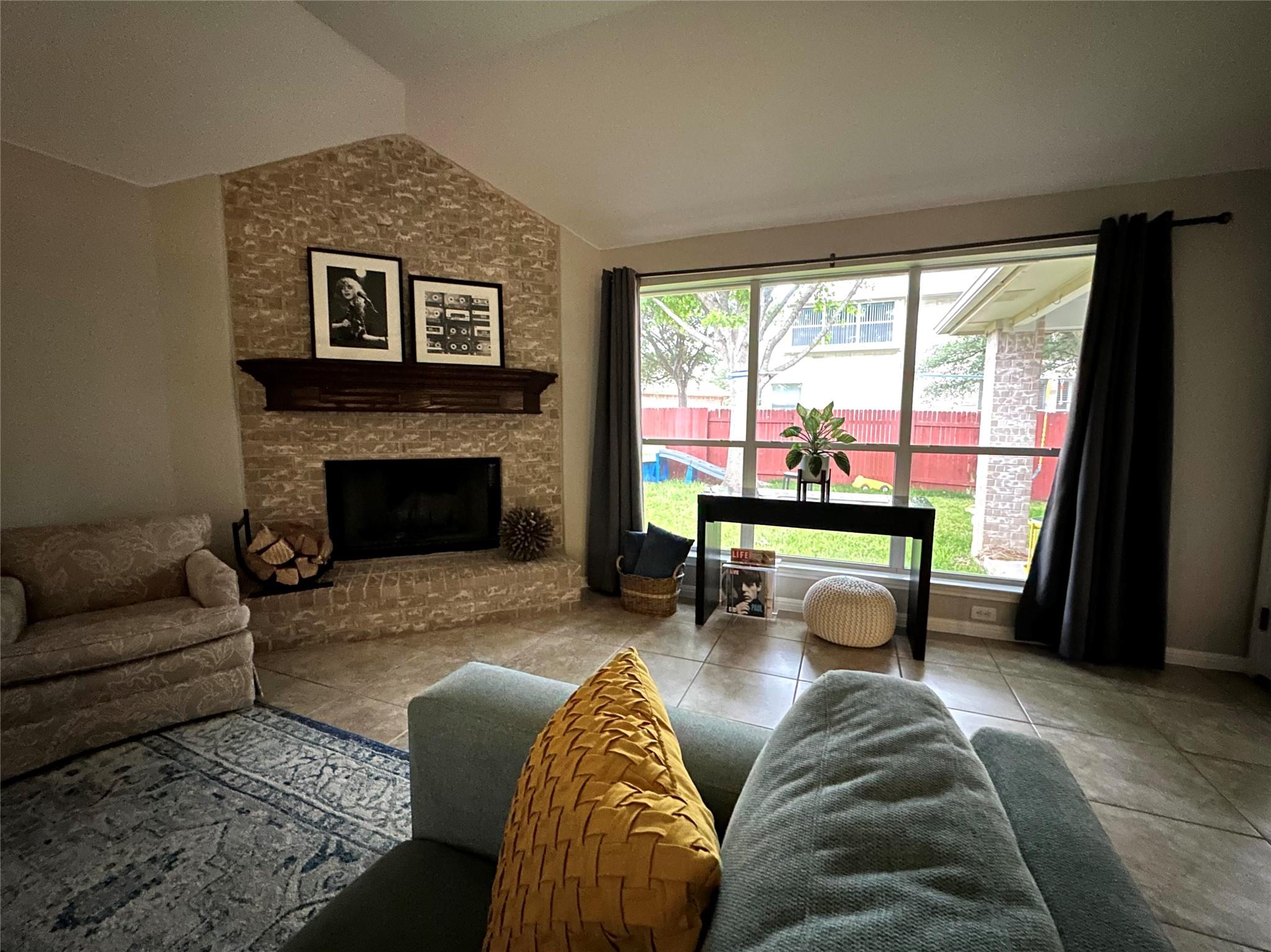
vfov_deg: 85.7
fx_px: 514
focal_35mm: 14
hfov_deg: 102.1
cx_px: 636
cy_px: 476
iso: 2000
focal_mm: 2.22
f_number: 2.2
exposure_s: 1/8
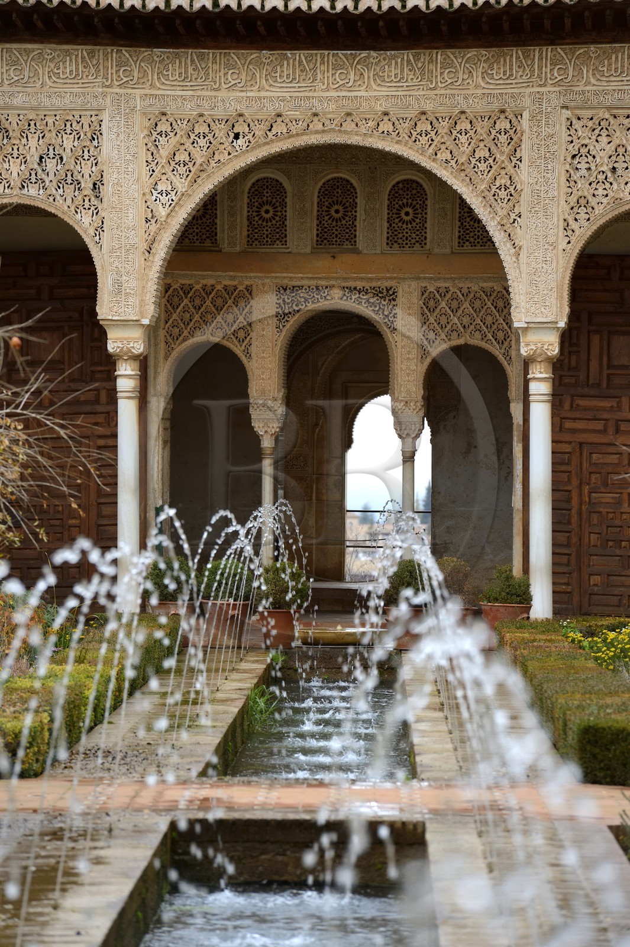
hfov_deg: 6.9
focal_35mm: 200
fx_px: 5255
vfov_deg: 10.3
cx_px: 315
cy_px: 474
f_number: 6.3
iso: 800
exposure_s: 1/160
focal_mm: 200
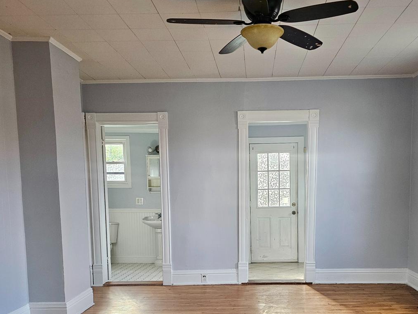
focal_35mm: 35
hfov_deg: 52.5
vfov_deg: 39.6
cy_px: 234
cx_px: 238
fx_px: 423
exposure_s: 1/207
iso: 250
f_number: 1.7
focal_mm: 6.3
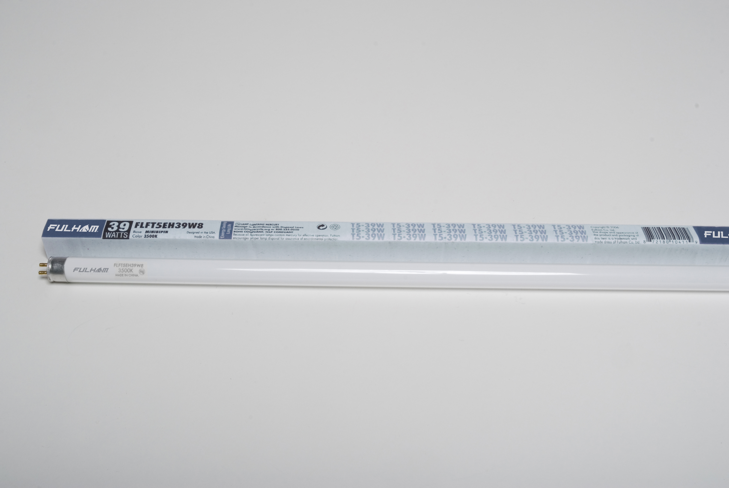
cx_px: 364
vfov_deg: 33.1
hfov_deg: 47.9
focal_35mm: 40
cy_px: 244
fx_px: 821
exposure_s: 1/200
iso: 100
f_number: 20
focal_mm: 27
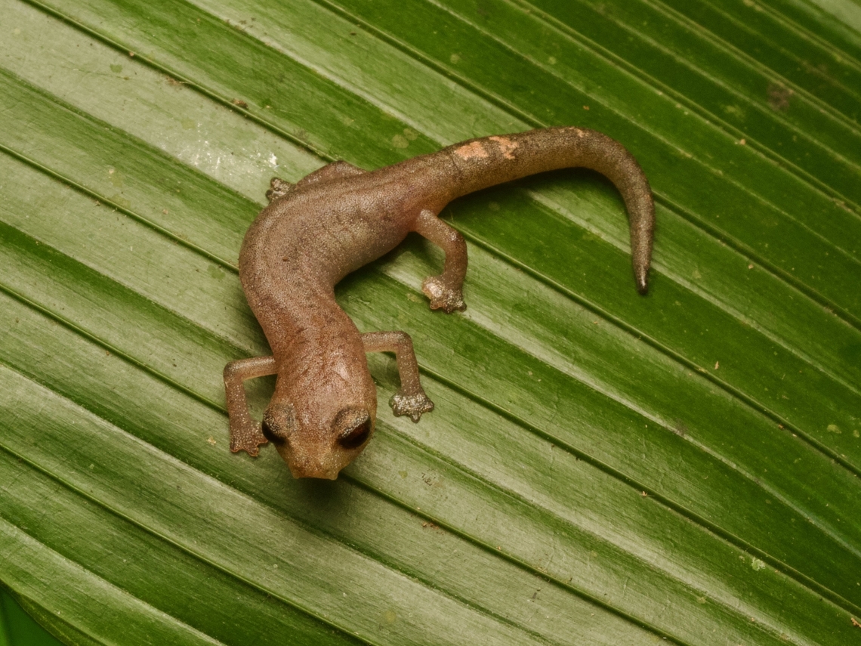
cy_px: 323
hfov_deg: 16.4
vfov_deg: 12.3
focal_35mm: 120
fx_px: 2985
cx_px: 430
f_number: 16
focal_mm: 60
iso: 800
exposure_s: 1/60
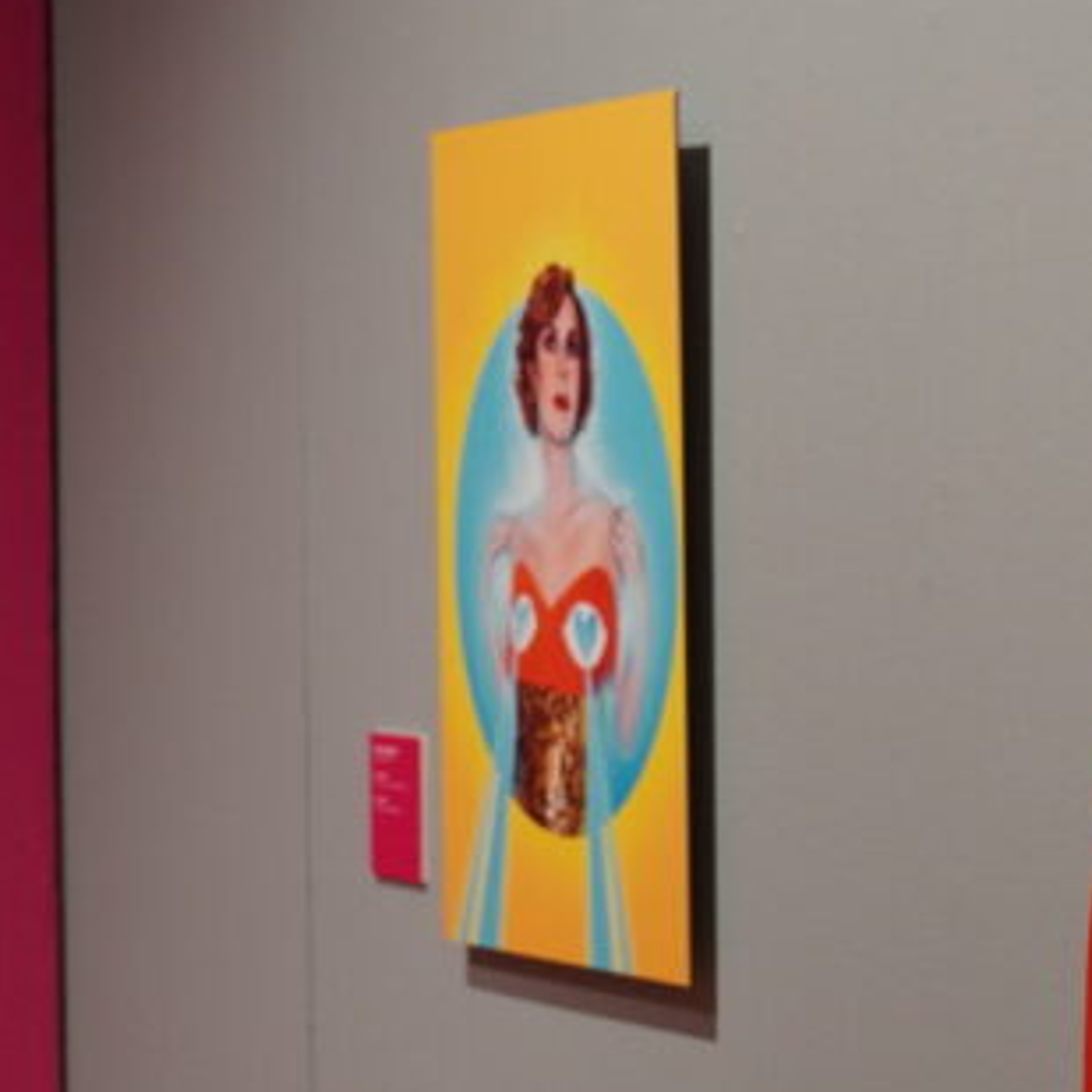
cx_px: 1145
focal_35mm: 133
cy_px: 742
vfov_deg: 13.1
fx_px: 4747
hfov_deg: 12.9
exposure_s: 1/80
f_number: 5.6
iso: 1250
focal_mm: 42
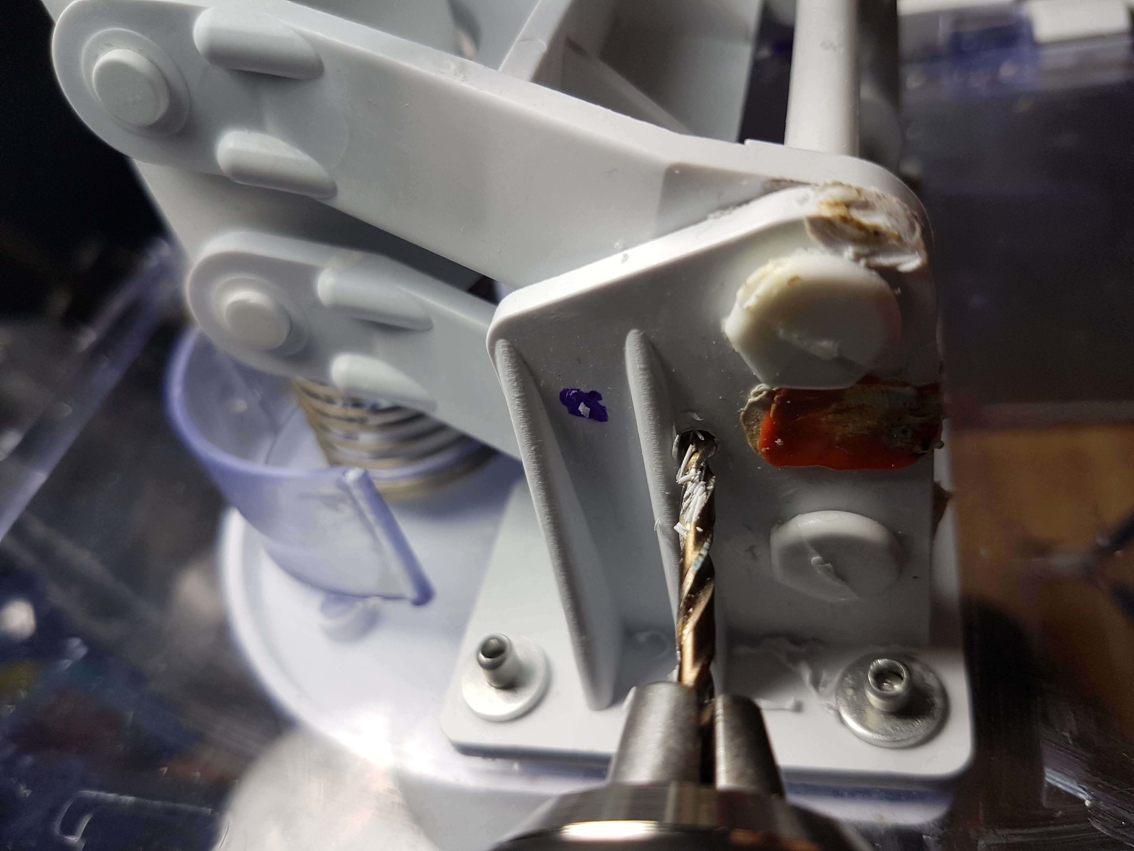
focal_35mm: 26
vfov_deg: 53.1
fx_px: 852
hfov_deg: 67.3
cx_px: 567
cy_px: 426
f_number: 1.7
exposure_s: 1/154
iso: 40
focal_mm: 4.2
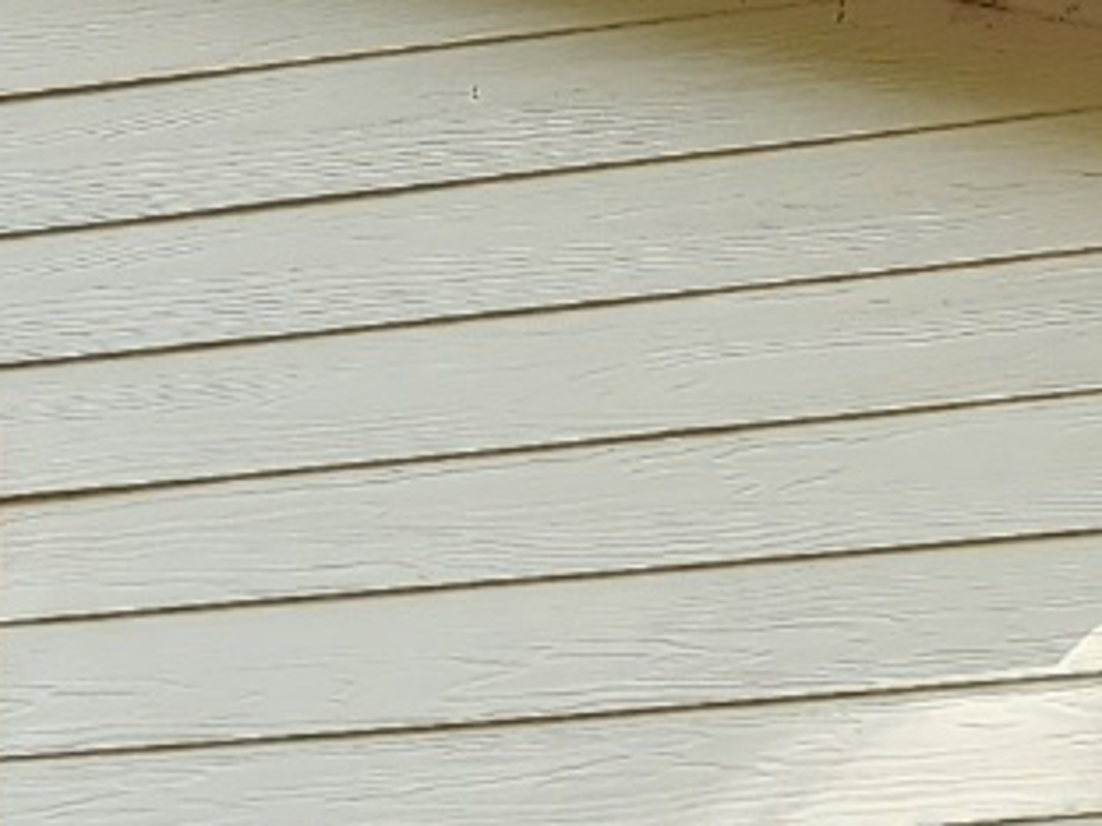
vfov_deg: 7.6
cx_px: 438
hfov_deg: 11.2
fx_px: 5635
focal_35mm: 177
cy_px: 2245
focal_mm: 6.4
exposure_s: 1/182
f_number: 1.8
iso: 50
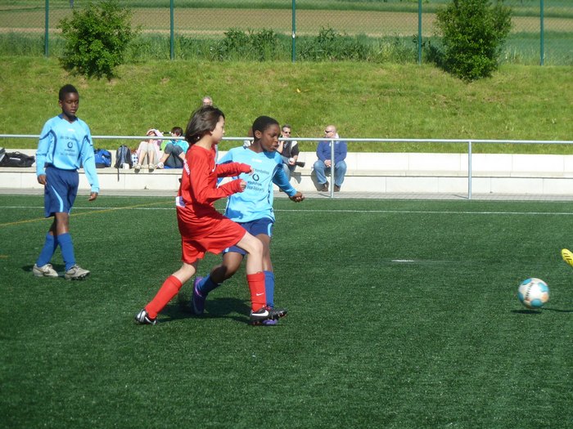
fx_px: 3724
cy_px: 214
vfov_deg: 6.6
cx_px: 286
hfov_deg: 8.8
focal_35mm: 225
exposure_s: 1/640
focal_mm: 37
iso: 160
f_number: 4.6
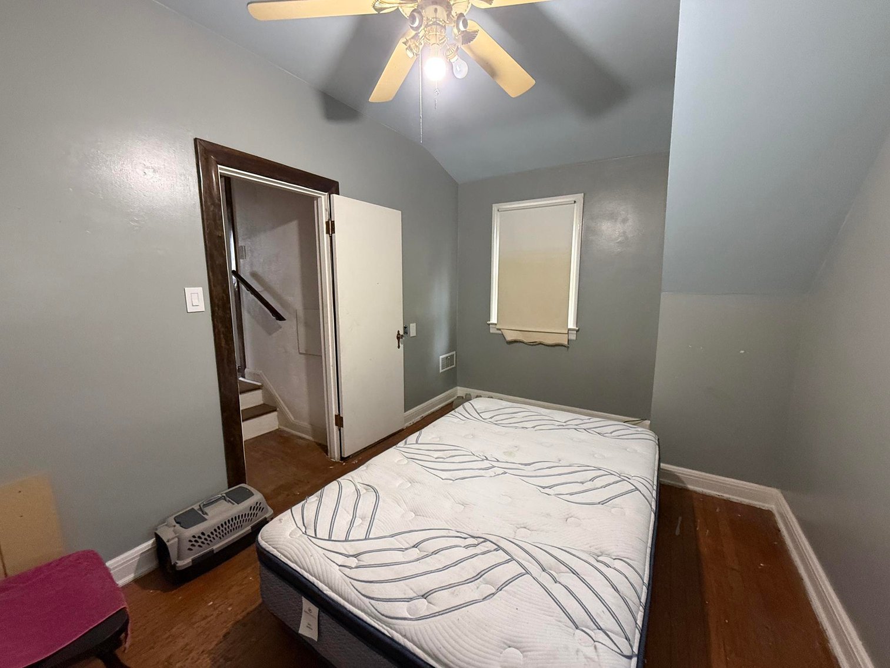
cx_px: 445
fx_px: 360
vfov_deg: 85.7
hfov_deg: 102.1
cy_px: 334
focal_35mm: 14
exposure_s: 1/60
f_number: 2.2
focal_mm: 2.22
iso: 500
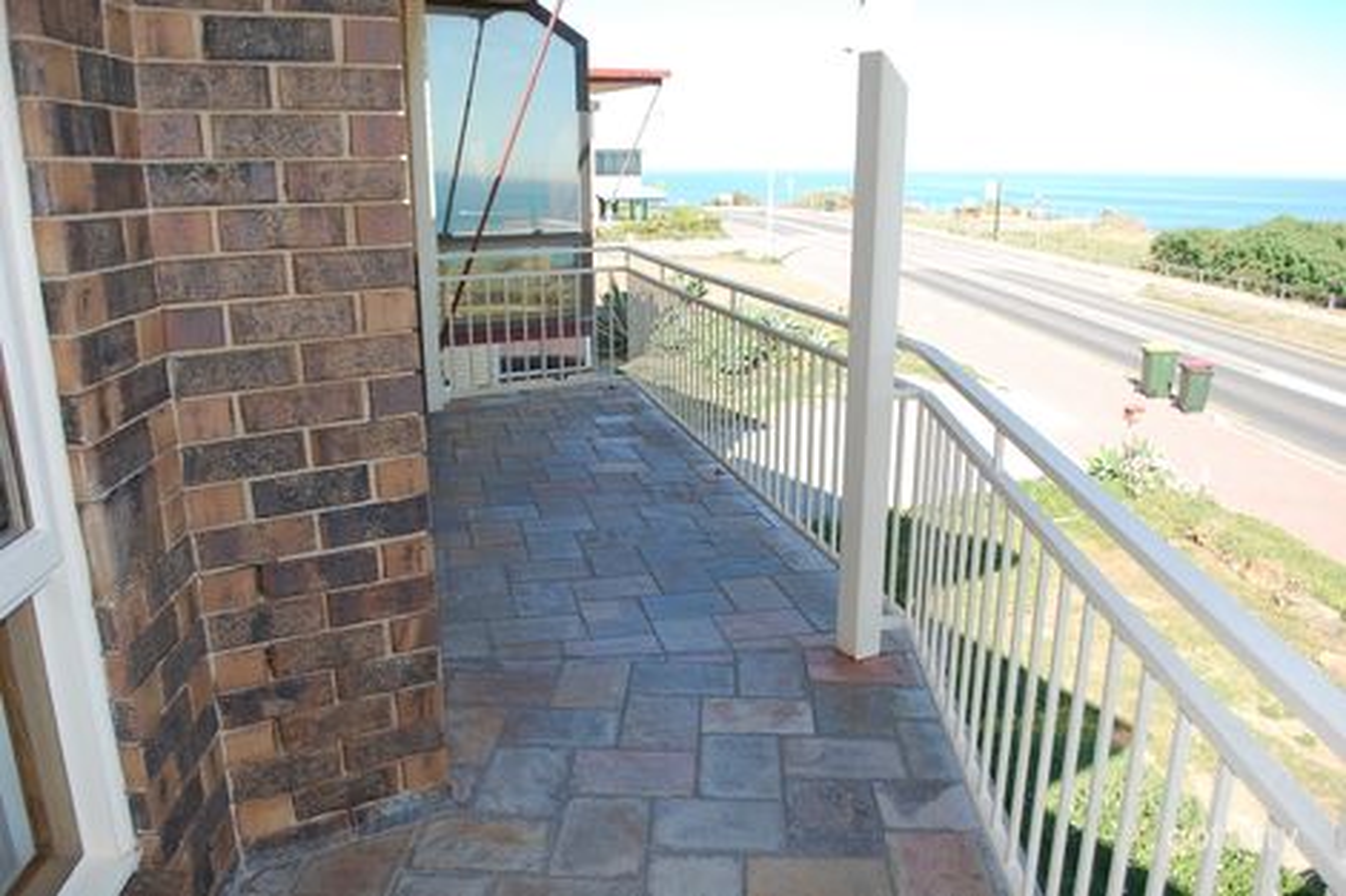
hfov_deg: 67.4
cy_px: 448
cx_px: 673
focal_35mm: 27
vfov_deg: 47.9
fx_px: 1009
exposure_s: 1/200
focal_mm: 18
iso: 100
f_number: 4.5
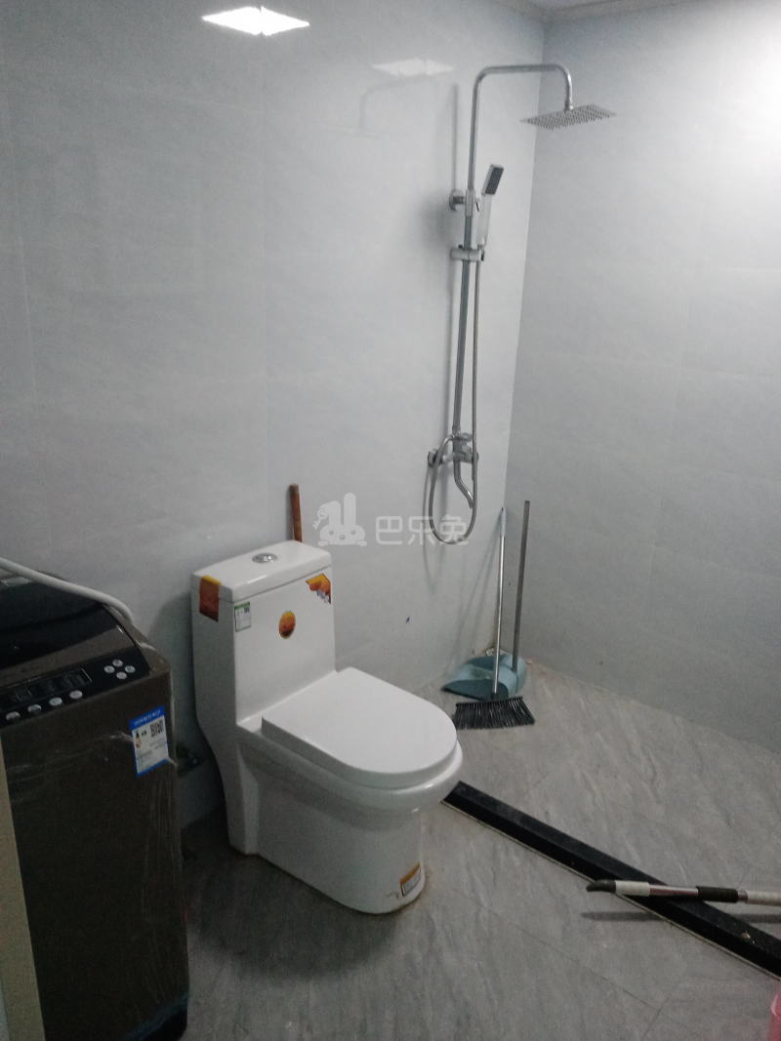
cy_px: 520
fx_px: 782
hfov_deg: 53.1
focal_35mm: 26
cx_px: 390
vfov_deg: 67.3
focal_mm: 3.62
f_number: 1.8
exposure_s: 1/25
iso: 607
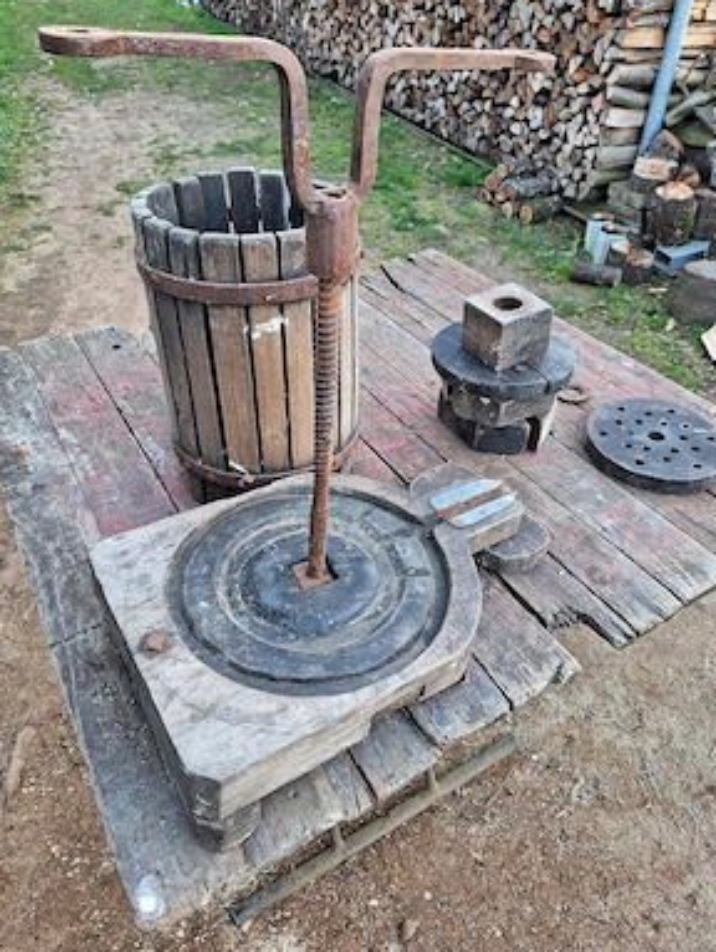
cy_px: 465
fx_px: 661
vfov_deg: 71.5
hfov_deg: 56.9
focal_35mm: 24
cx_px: 370
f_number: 1.8
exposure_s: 1/50
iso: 80
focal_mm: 5.54
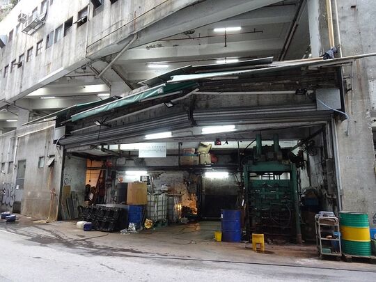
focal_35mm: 24
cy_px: 141
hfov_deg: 71.6
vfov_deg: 56.8
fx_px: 261
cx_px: 188
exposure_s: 1/30
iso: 800
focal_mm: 4.25
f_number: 3.5
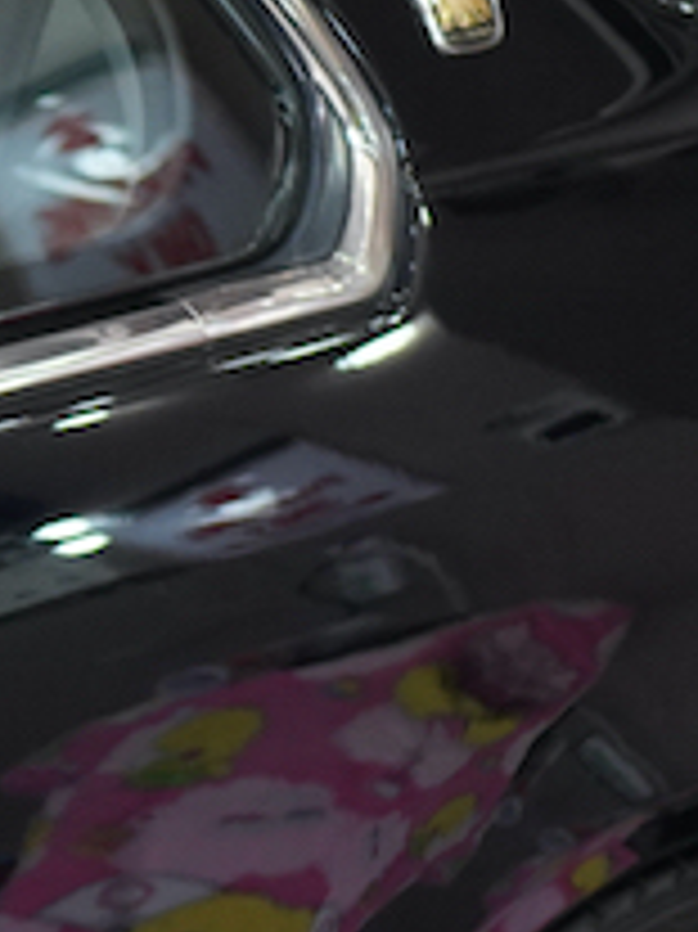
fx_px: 6136
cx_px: -1220
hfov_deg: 6.1
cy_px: 837
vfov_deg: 8.7
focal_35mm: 228
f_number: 2.8
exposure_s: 1/40
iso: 1250
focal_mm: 35
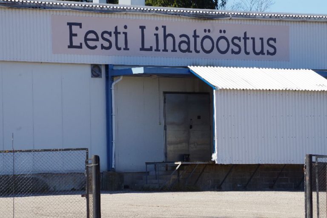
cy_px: 109
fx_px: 2044
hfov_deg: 9.1
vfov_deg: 6.1
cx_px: 164
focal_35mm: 225
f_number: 11
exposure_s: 1/400
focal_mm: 150
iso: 400
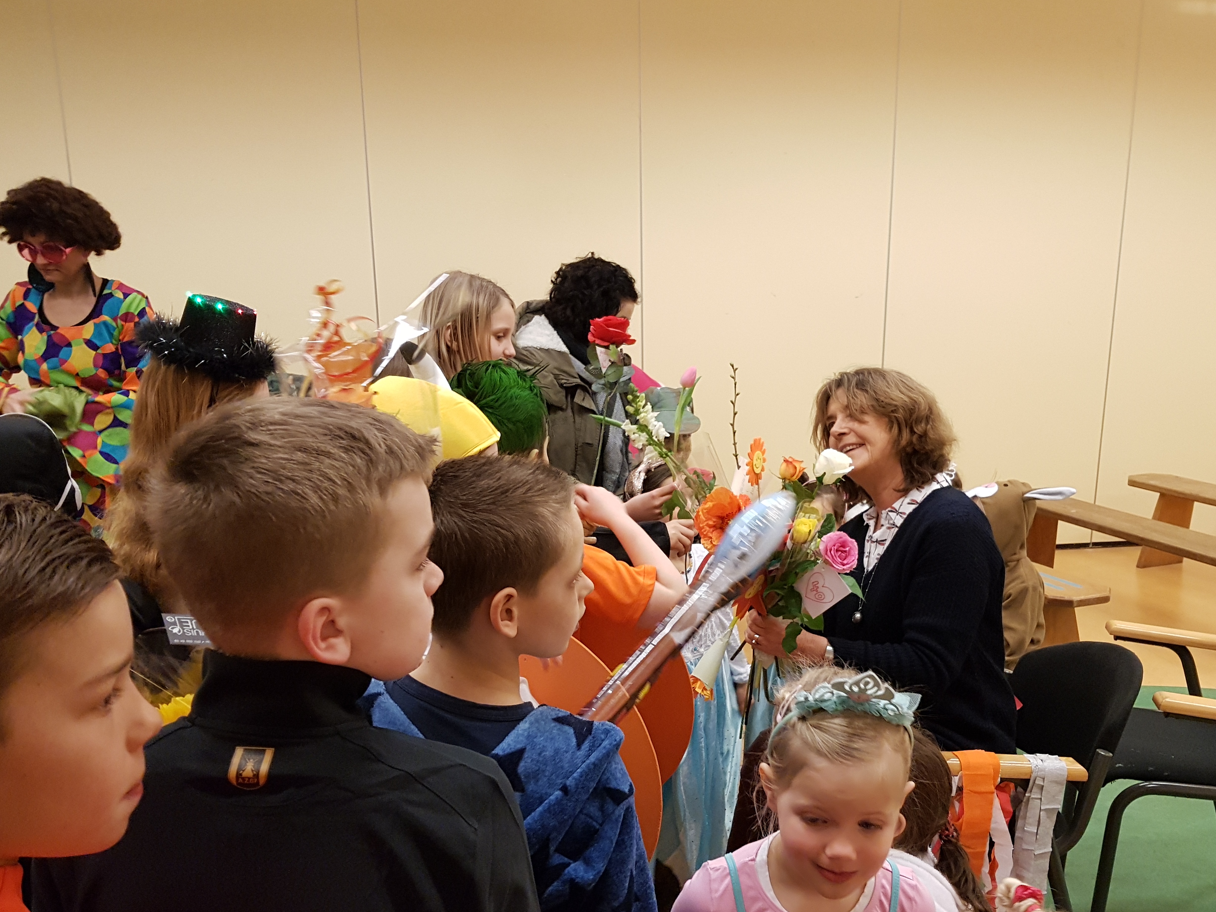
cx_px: 647
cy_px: 550
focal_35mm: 32
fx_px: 1124
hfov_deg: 56.8
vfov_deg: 43.9
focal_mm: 4.2
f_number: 1.7
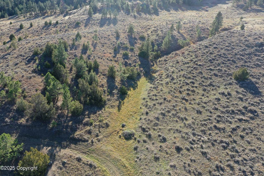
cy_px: 88
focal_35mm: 28
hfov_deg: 65.5
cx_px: 132
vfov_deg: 46.4
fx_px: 205
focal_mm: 10.26
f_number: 5
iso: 100
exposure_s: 1/200
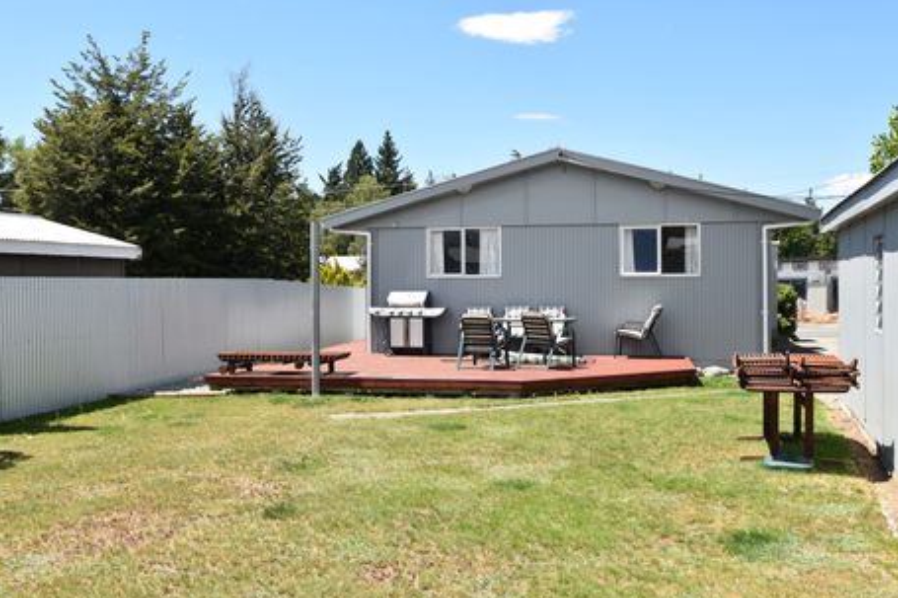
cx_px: 462
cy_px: 301
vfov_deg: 40.5
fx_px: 811
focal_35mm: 33
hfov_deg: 57.9
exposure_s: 1/320
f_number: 9
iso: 200
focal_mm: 21
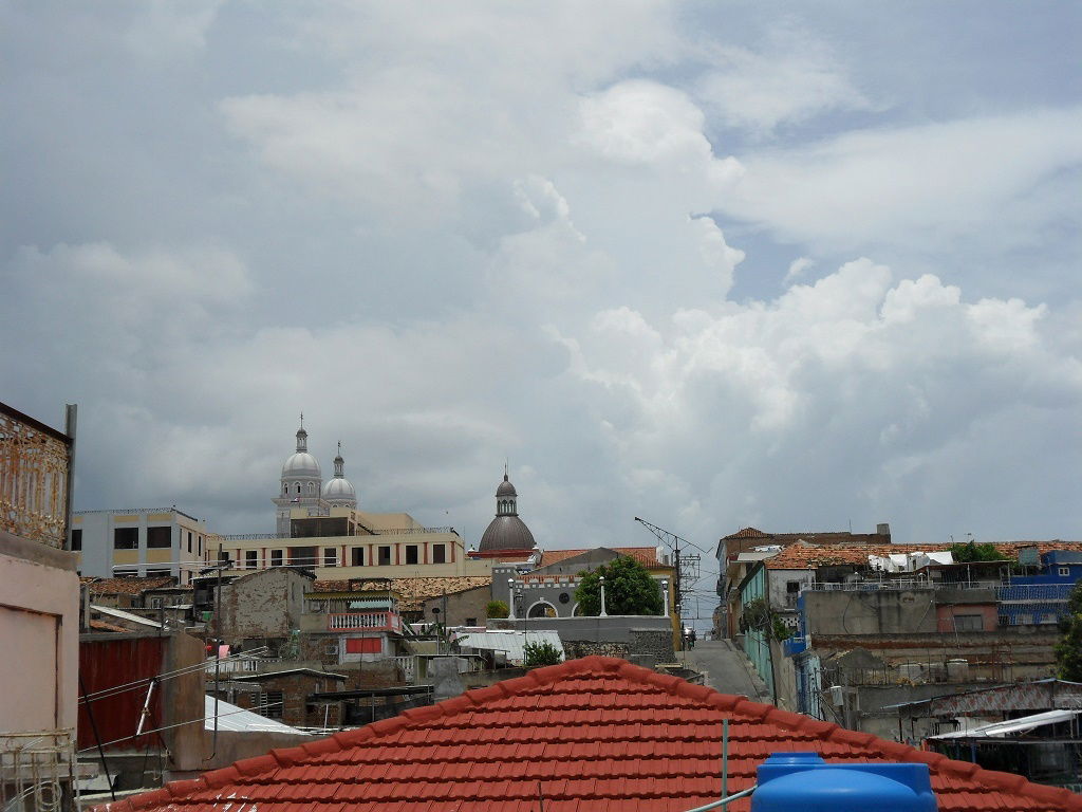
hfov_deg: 36.8
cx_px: 541
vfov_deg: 28.0
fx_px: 1625
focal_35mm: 52
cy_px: 406
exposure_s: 1/1500
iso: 100
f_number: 5
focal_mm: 9.3
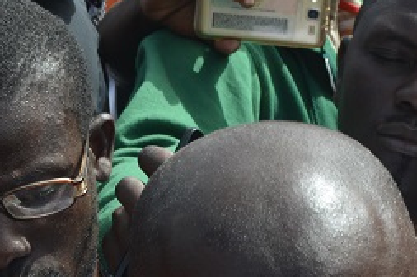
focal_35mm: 158
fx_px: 1828
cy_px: 373
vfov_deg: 8.5
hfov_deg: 13.0
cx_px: 247
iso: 200
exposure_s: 1/180
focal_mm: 38
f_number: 6.7
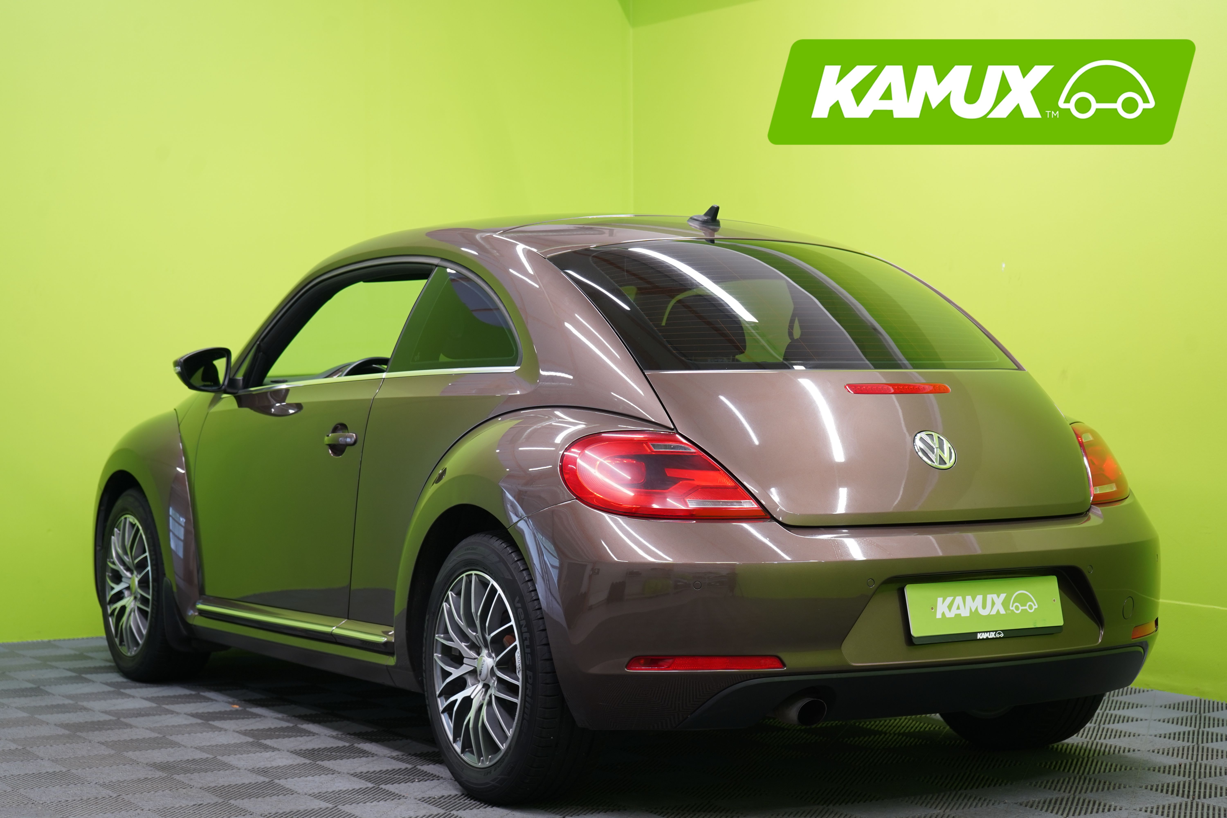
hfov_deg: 30.1
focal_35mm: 67
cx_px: 614
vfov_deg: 20.3
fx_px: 2283
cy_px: 409
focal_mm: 67
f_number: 5.6
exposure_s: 1/20
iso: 400
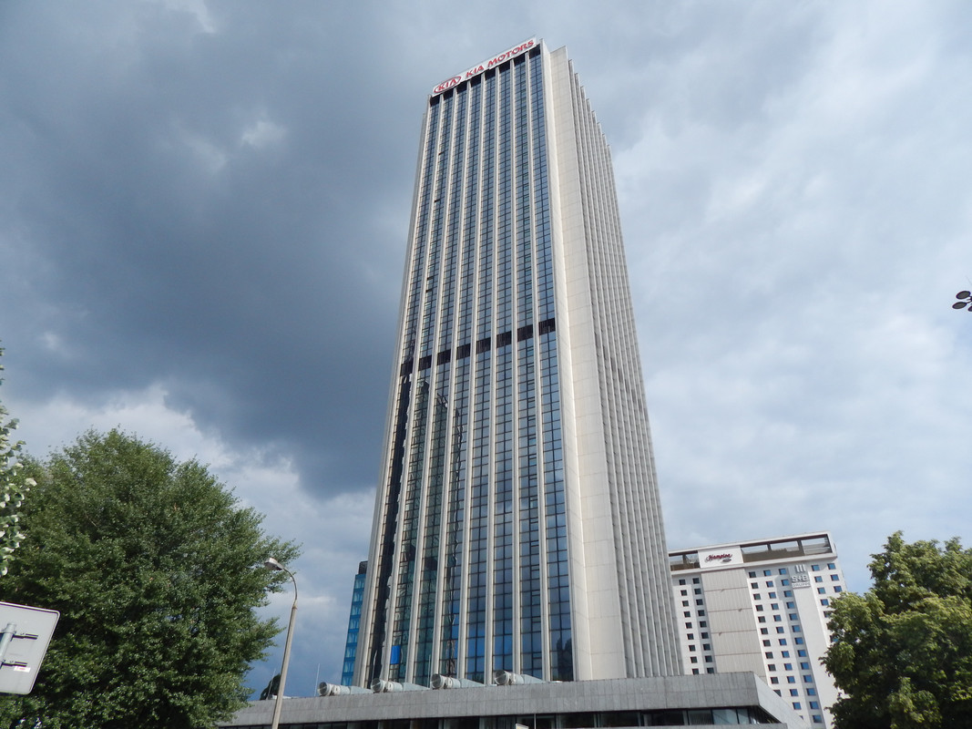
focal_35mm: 23
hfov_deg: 73.9
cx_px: 486
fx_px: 646
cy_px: 364
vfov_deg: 58.9
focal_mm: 4
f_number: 6
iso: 125
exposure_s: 1/640
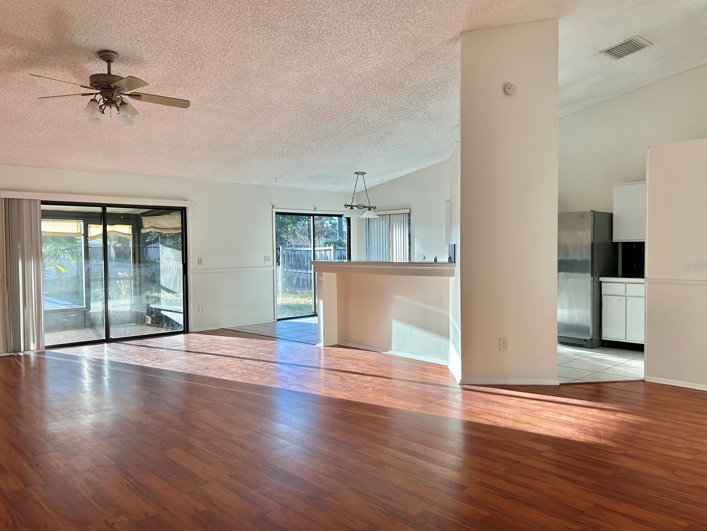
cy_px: 266
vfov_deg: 51.4
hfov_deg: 65.3
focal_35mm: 27
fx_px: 551
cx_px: 362
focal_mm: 5.7
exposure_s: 1/323
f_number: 1.5
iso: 50
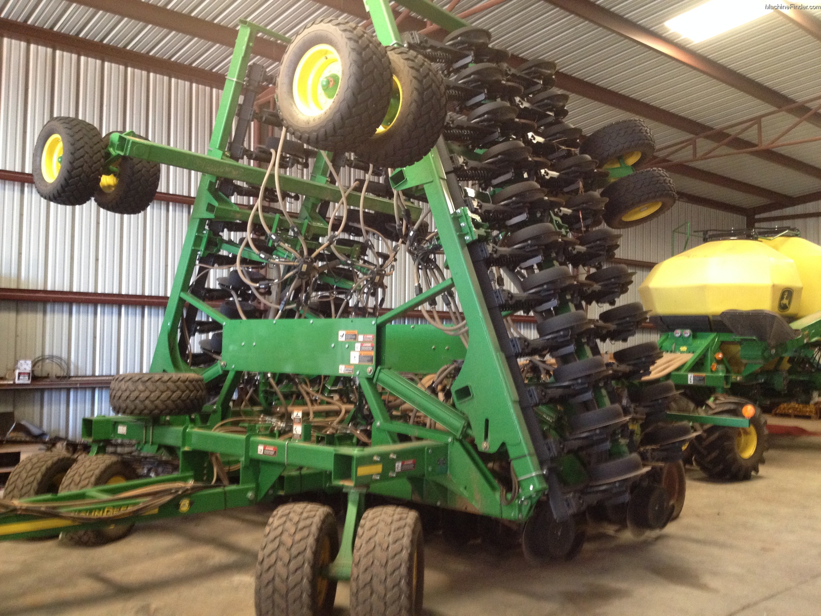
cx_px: 410
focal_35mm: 35
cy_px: 308
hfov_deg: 52.6
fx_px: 830
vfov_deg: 40.7
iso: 250
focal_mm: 4.28
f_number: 2.4
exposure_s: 1/20
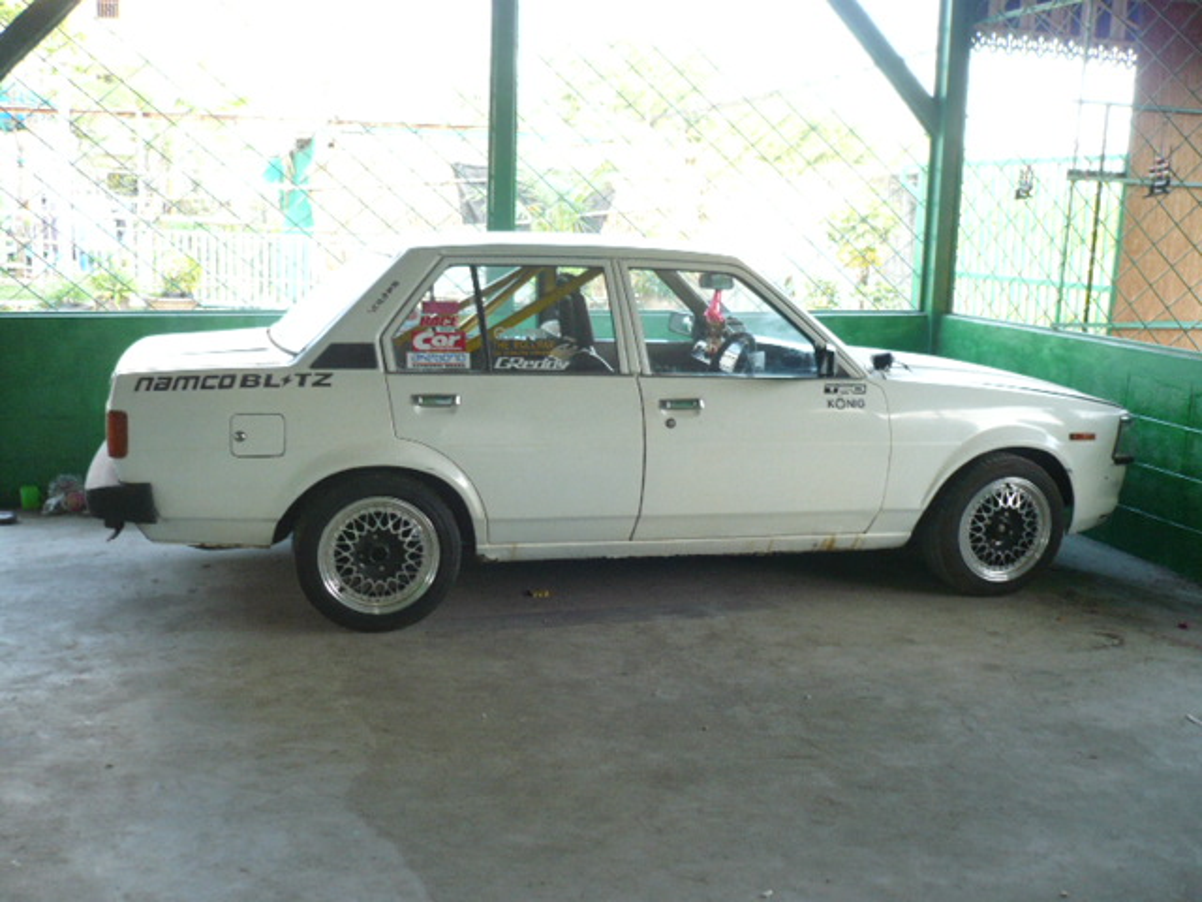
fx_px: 1215
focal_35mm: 35
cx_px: 601
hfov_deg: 52.6
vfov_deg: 40.7
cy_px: 451
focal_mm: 5.8
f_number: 2.8
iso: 125
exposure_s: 1/30
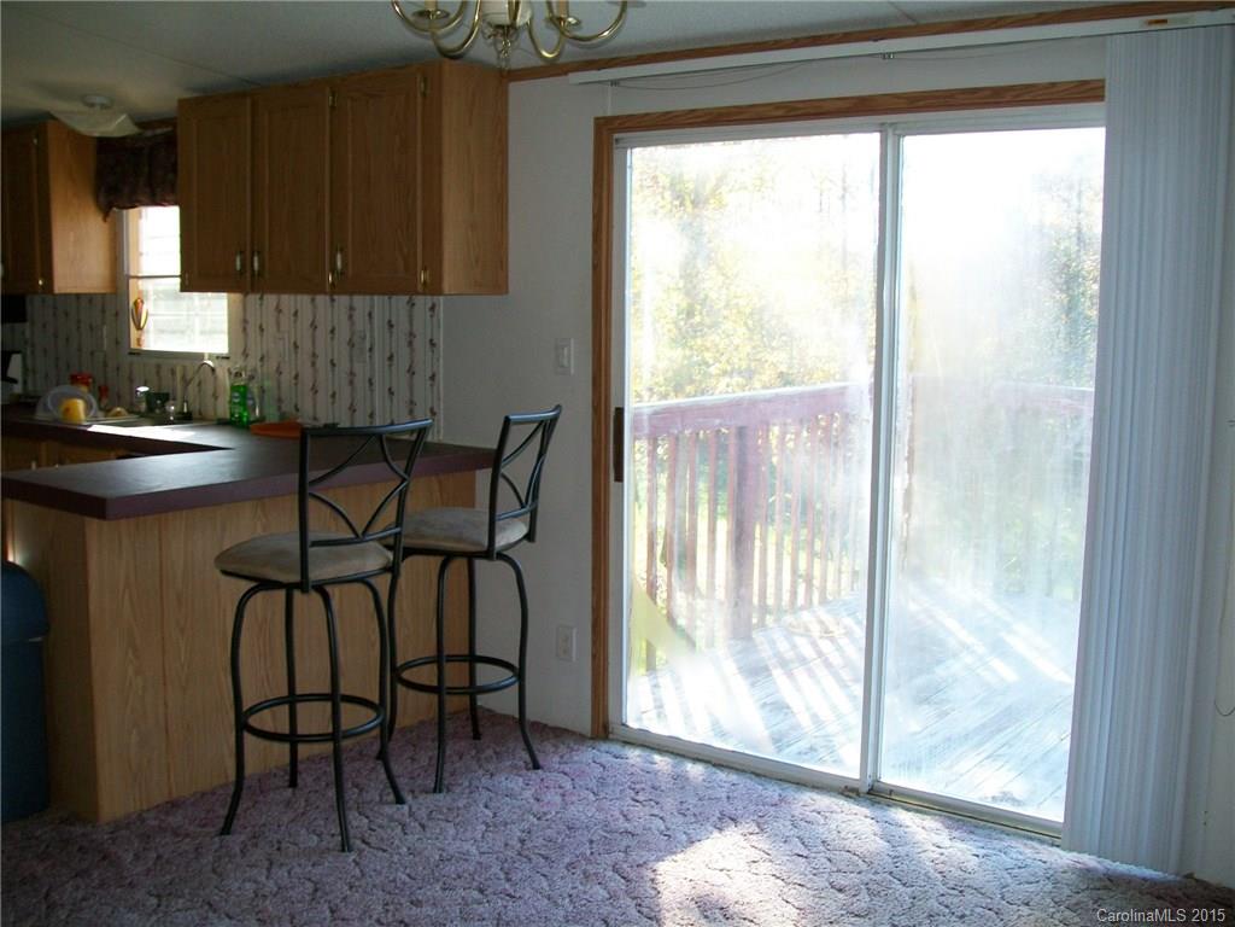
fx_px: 1284
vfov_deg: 39.7
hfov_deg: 51.4
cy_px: 464
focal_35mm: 36
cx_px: 618
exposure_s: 1/60
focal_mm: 6
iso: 64
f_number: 2.7
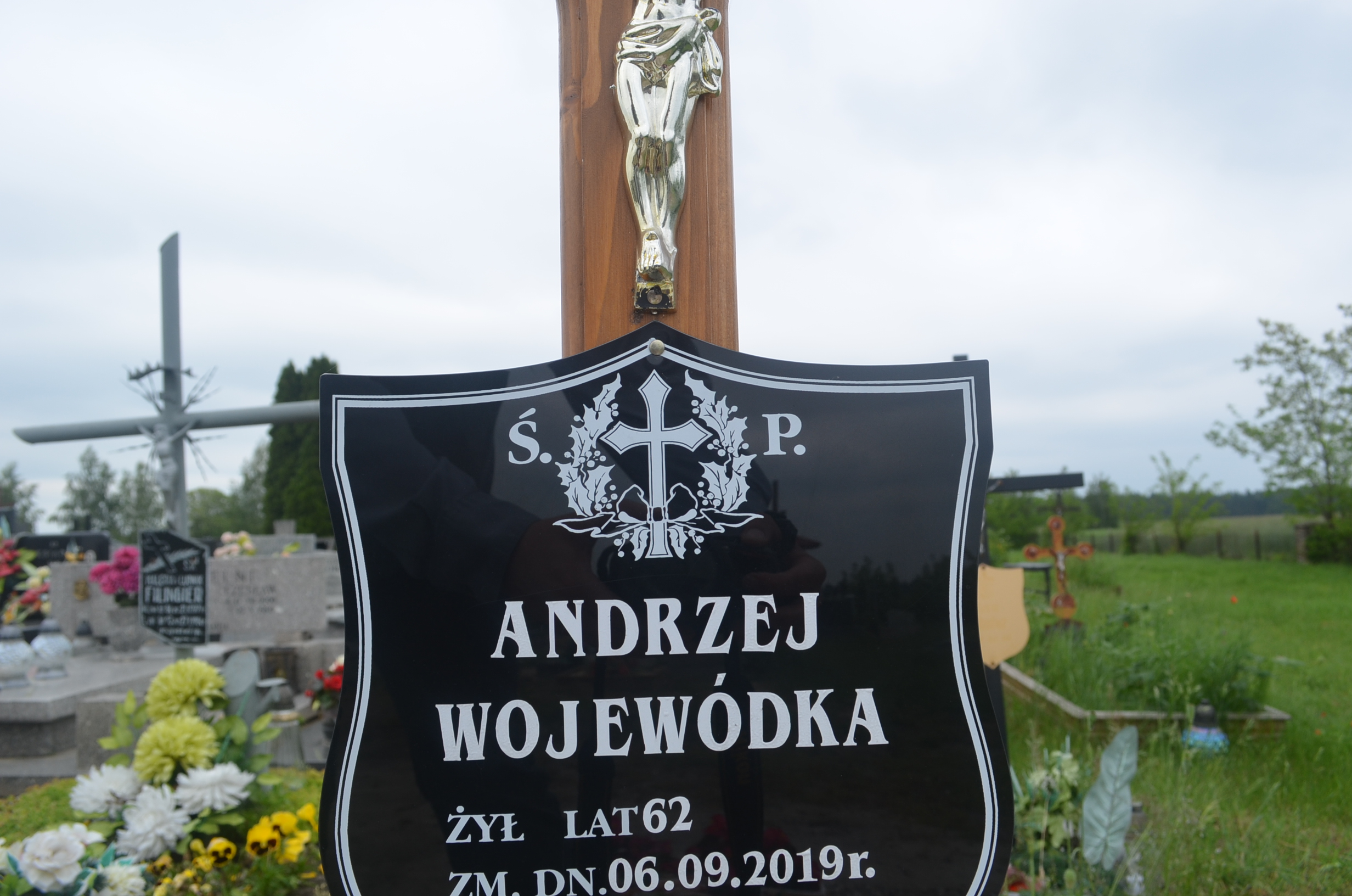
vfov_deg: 47.7
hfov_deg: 67.5
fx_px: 1012
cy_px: 448
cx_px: 676
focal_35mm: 27
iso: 200
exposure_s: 1/250
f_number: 8
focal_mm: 18
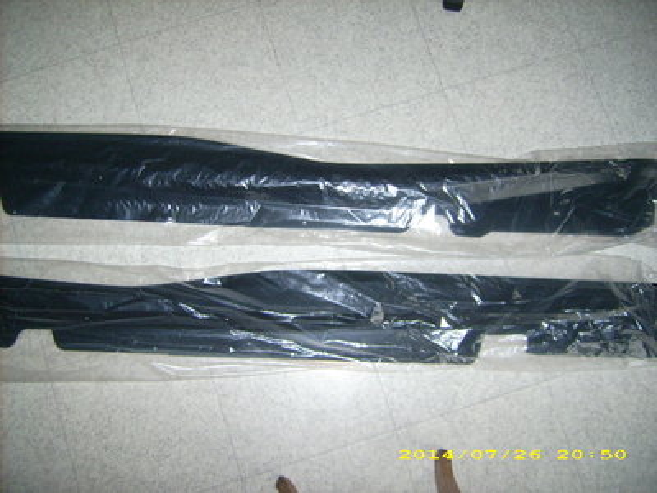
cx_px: 328
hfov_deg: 52.6
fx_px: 664
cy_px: 246
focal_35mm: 35
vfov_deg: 40.7
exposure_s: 1/60
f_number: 2.8
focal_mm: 5.95
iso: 100
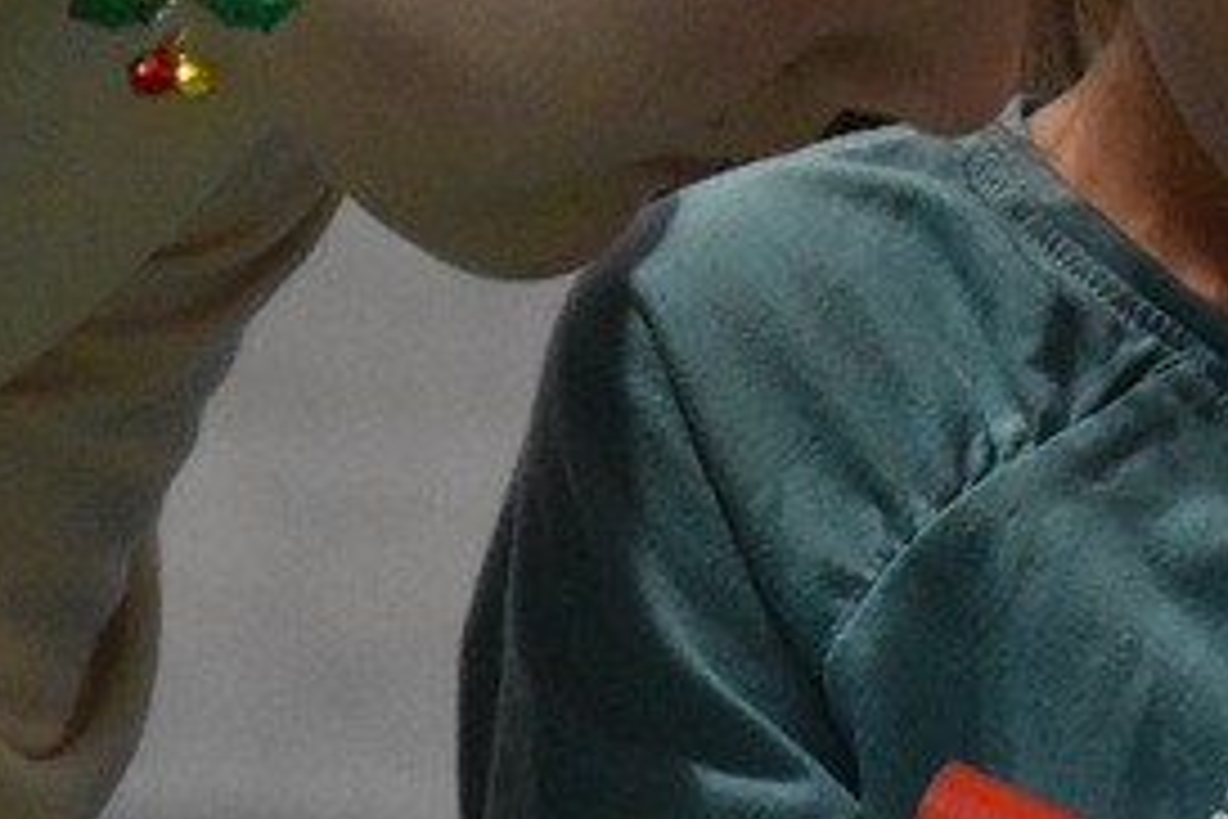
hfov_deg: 3.3
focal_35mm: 630
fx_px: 21488
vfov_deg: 2.2
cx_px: 1534
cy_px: 200
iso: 6400
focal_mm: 112
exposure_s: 1/400
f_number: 5.6
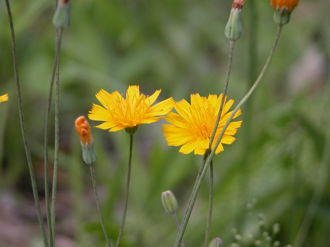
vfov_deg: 5.3
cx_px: 165
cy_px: 124
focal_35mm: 280
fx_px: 2669
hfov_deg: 7.1
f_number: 4.2
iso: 100
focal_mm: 71.2
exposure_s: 1/125
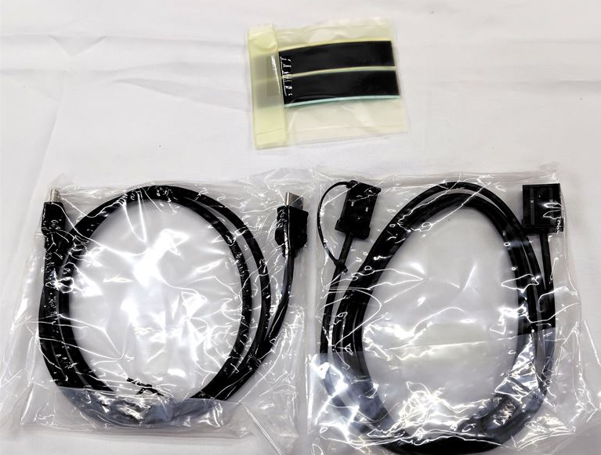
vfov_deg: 57.1
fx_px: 418
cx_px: 313
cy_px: 234
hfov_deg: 71.4
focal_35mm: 24
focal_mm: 5.6
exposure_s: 1/120
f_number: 1.9
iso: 76
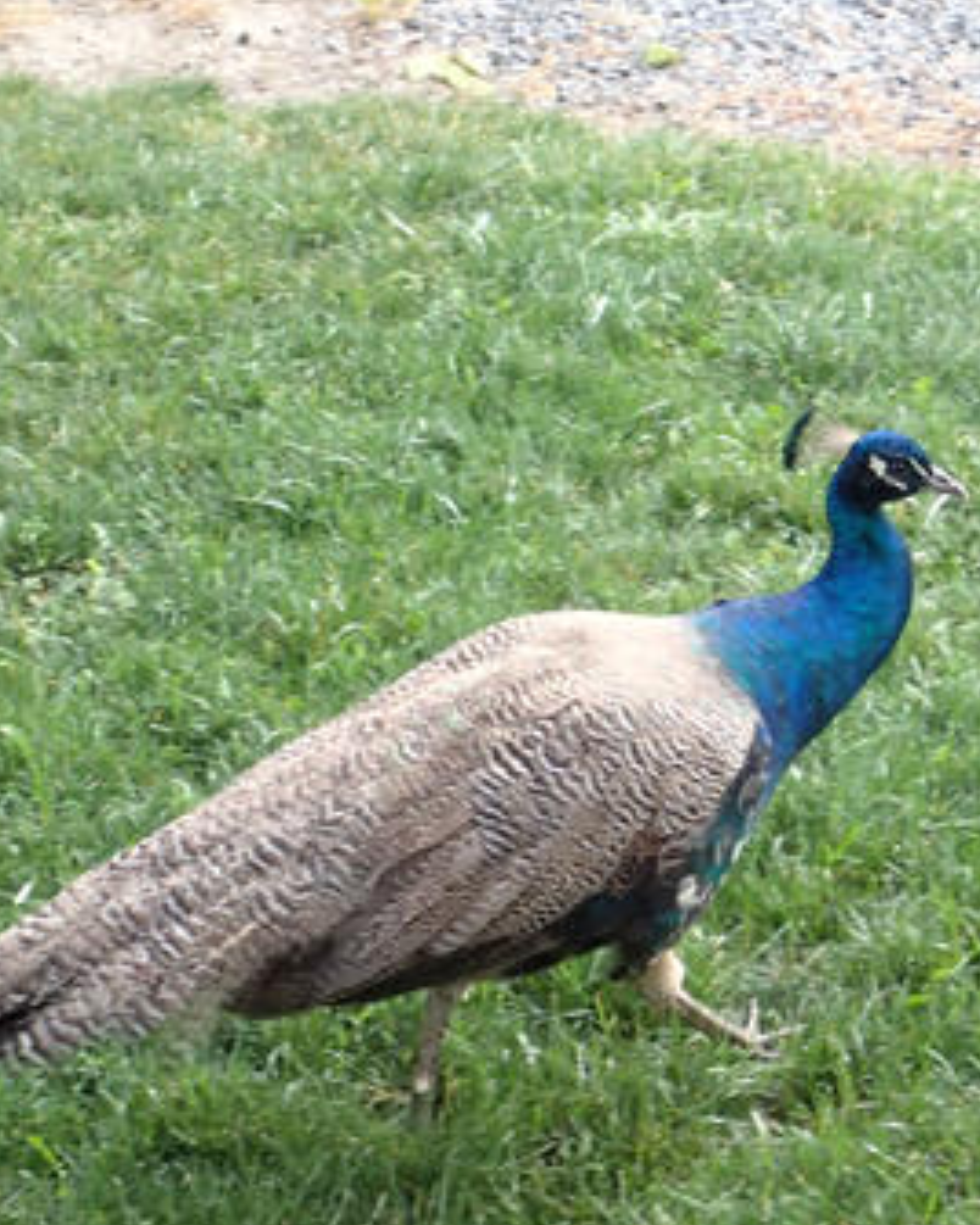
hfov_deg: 11.8
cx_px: 519
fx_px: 4749
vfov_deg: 14.7
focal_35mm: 131
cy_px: 614
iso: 800
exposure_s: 1/80
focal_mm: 18
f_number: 4.9
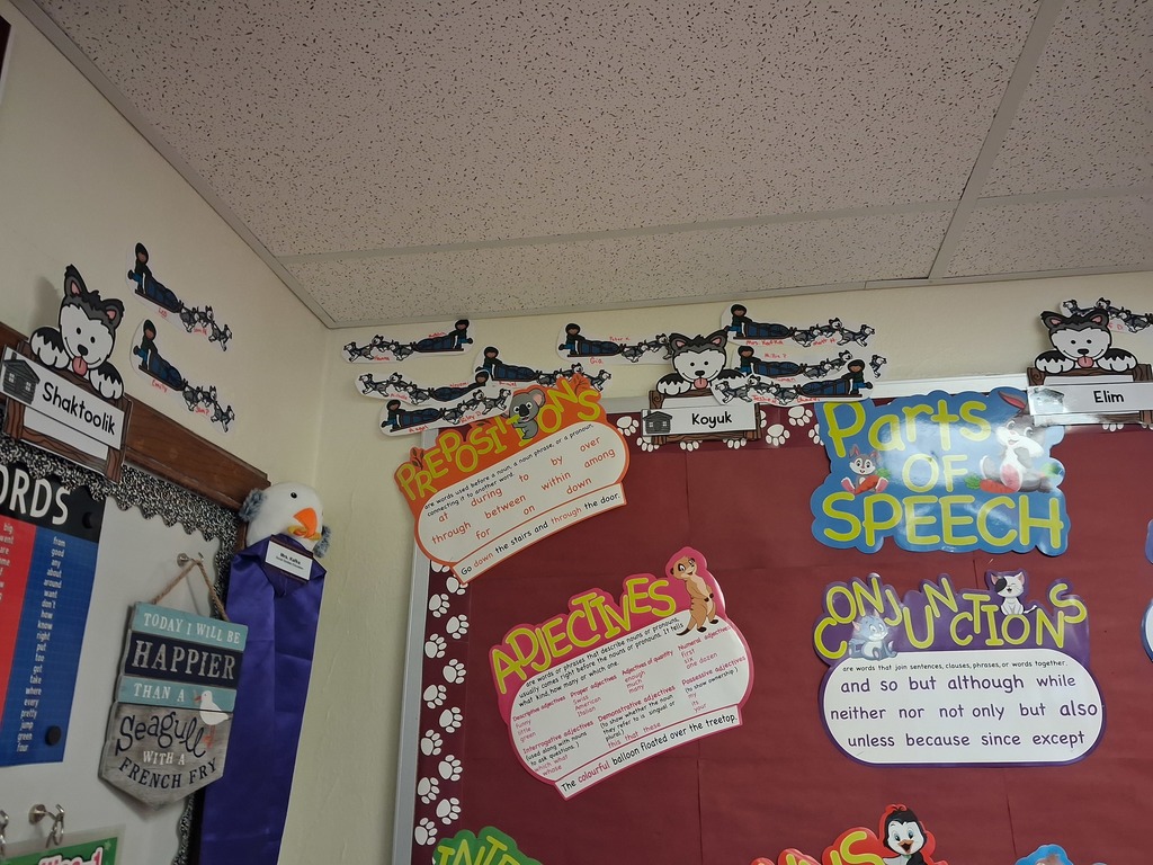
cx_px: 576
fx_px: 899
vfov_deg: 51.4
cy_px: 432
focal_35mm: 27
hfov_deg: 65.3
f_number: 1.8
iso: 500
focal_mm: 4
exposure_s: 1/60
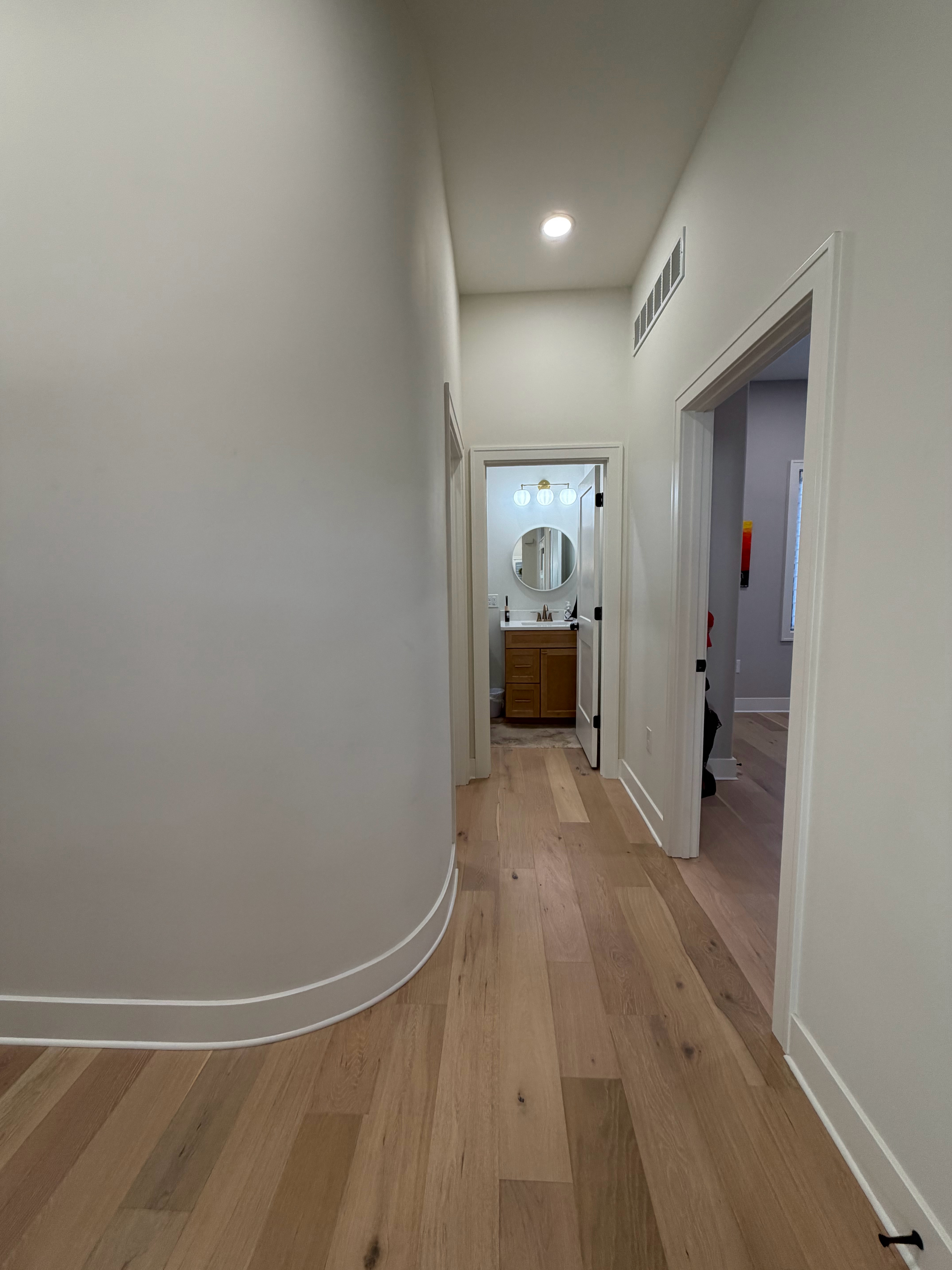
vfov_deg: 102.1
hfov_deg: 85.7
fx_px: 513
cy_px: 635
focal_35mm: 14
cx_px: 476
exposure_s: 1/120
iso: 160
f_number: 2.2
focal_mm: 2.22
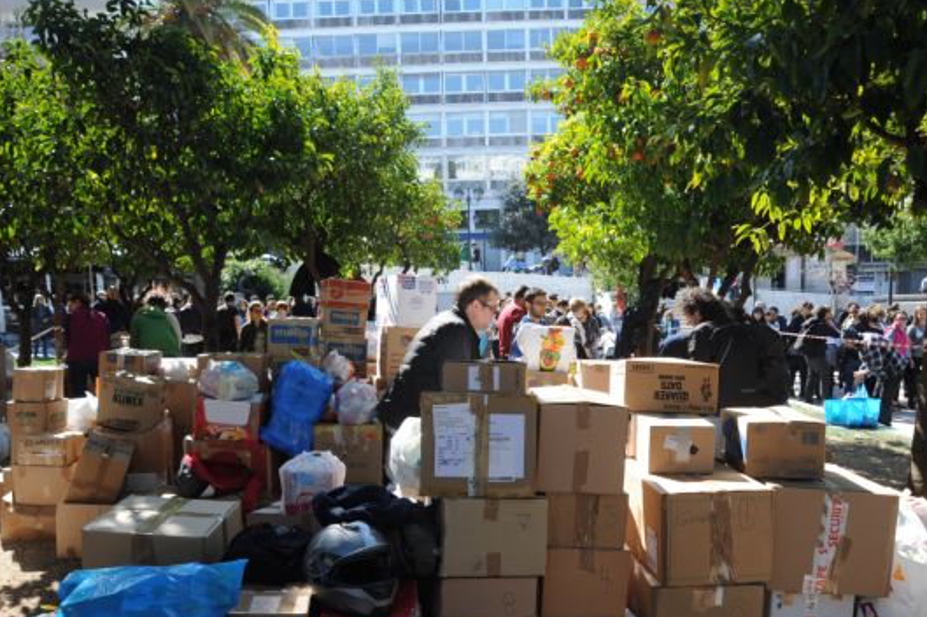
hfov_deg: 42.8
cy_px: 365
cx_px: 461
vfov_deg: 29.1
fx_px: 1184
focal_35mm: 46
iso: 640
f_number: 10
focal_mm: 38
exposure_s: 1/400
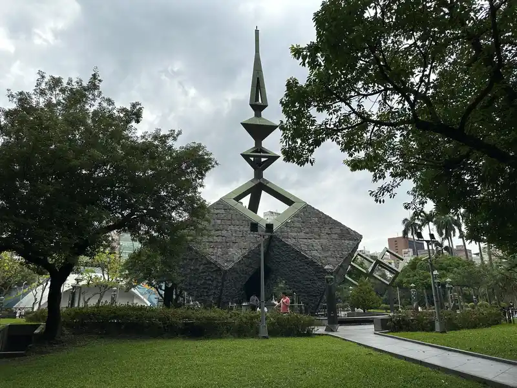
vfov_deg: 56.8
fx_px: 358
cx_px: 258
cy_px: 194
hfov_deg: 71.6
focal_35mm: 24
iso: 80
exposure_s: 1/3356
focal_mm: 6.86
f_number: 1.78
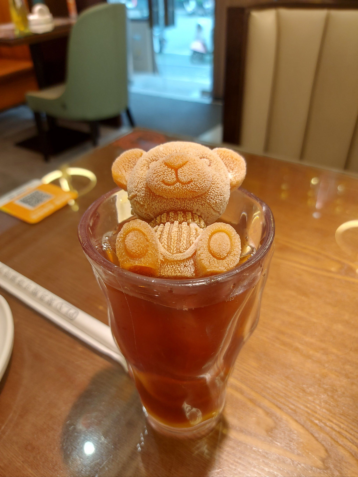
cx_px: 179
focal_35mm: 24
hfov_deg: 56.8
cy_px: 238
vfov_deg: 71.6
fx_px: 331
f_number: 1.8
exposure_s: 1/50
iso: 64
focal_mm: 5.23
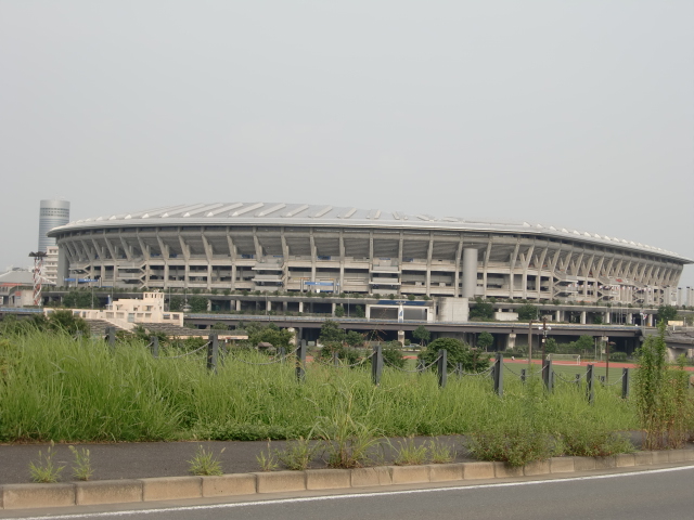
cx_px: 347
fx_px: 1323
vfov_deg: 22.3
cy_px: 260
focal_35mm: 66
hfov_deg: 29.4
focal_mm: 11.7
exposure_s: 1/500
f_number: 4.1
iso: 64
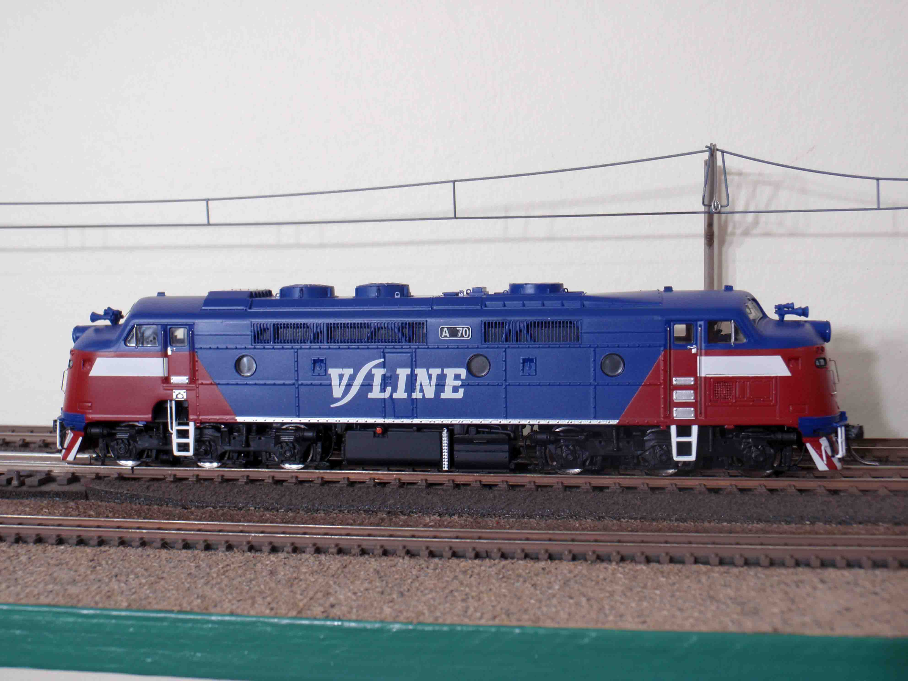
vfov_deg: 36.0
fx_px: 1049
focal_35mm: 40
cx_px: 454
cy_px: 340
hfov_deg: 46.8
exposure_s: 1/13
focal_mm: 7.25
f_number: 3.9
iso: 64
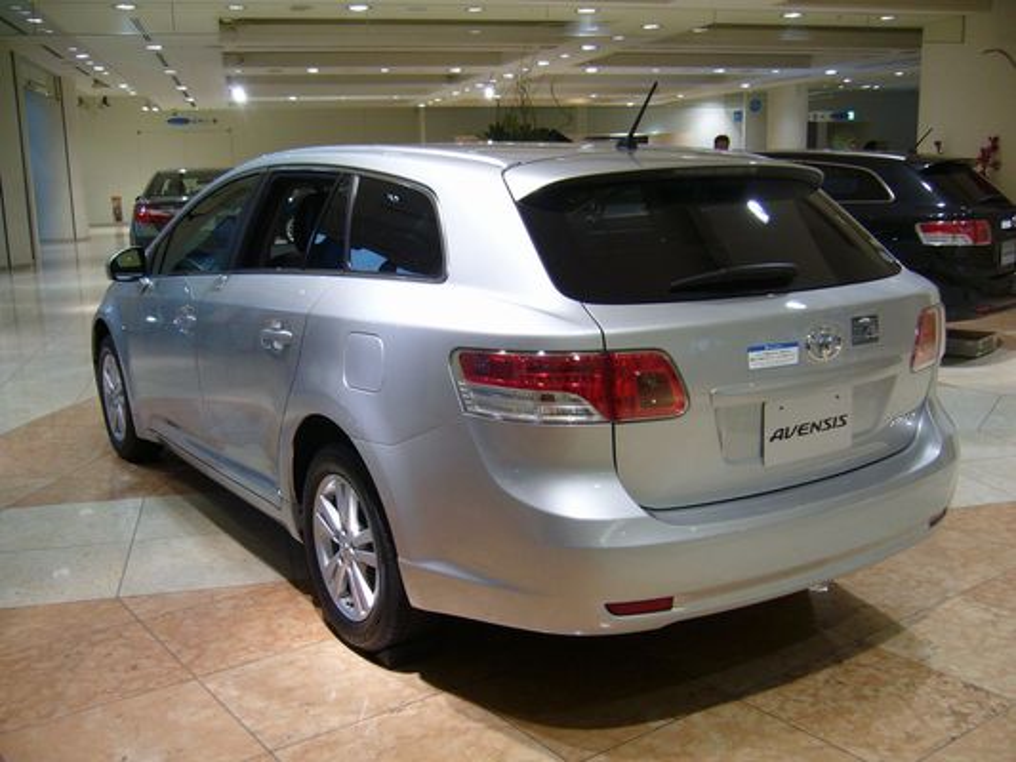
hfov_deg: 52.6
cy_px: 381
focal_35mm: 35
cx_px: 508
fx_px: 1028
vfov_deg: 40.7
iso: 100
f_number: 2.8
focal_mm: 5.8
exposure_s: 1/25
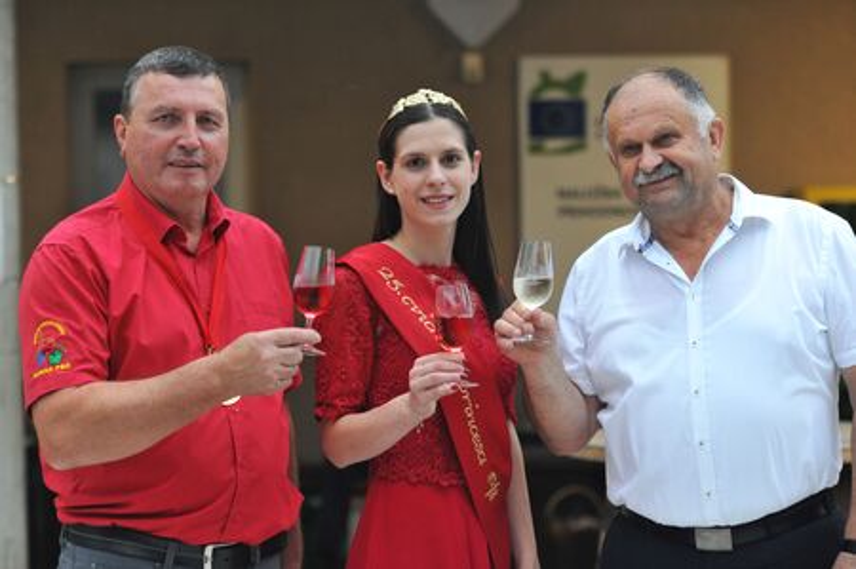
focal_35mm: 105
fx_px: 2494
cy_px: 284
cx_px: 428
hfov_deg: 19.5
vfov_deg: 13.0
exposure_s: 1/60
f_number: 4
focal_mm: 105
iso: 1600
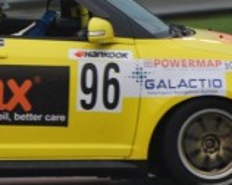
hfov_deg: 1.2
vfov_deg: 1.0
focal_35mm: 1609
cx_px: -32
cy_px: 70
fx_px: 11034
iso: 400
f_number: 5.6
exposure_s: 1/100
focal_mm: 300
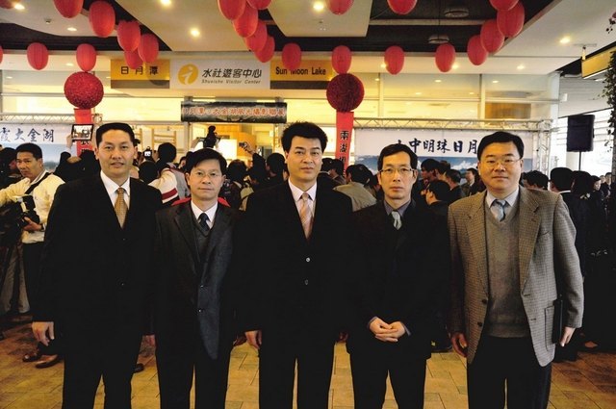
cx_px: 308
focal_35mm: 33
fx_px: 564
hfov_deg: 57.3
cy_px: 204
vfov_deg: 39.9
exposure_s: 1/60
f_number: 4
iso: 200
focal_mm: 22
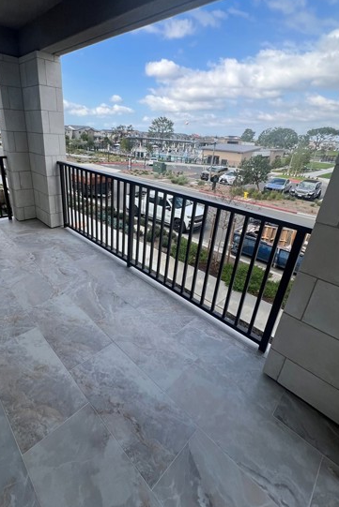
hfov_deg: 73.1
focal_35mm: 16
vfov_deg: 96.4
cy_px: 230
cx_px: 139
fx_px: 226
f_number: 1.8
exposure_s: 1/637
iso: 32
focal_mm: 1.57
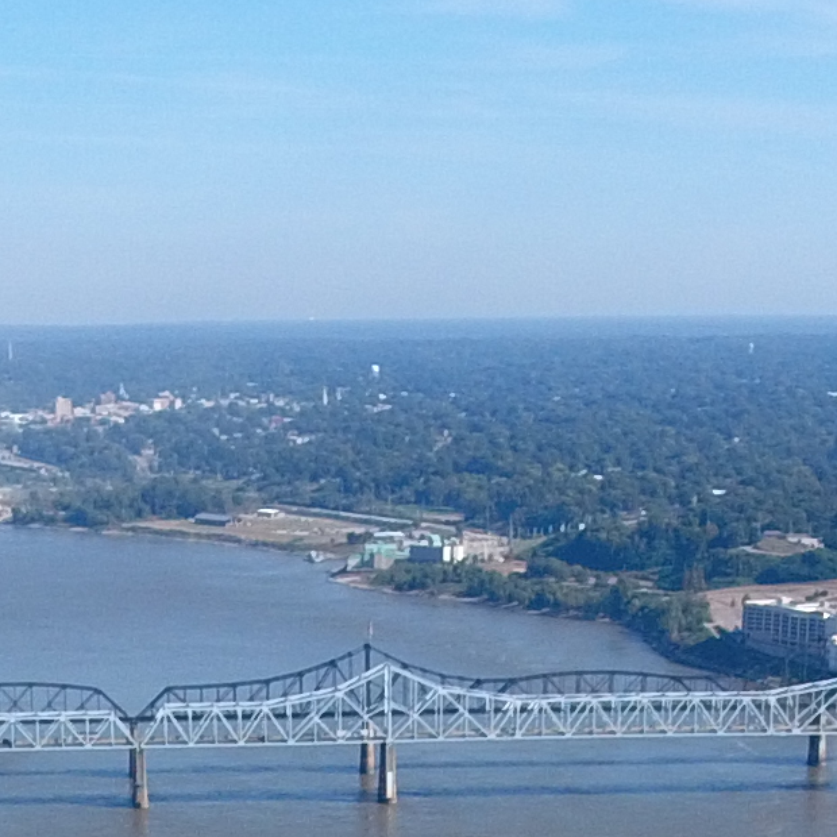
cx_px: 238
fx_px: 3119
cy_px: 1527
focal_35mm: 114
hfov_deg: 15.2
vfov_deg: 13.6
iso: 100
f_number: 2.8
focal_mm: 3.61
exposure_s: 1/861
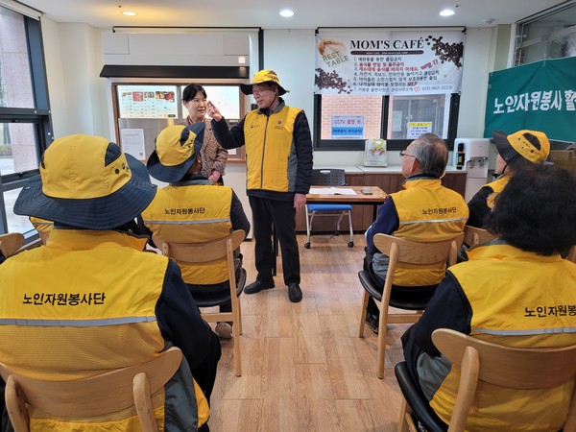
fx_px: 433
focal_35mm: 26
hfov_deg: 67.3
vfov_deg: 53.1
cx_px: 288
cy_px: 216
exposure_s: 1/60
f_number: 1.8
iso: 200
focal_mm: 5.4
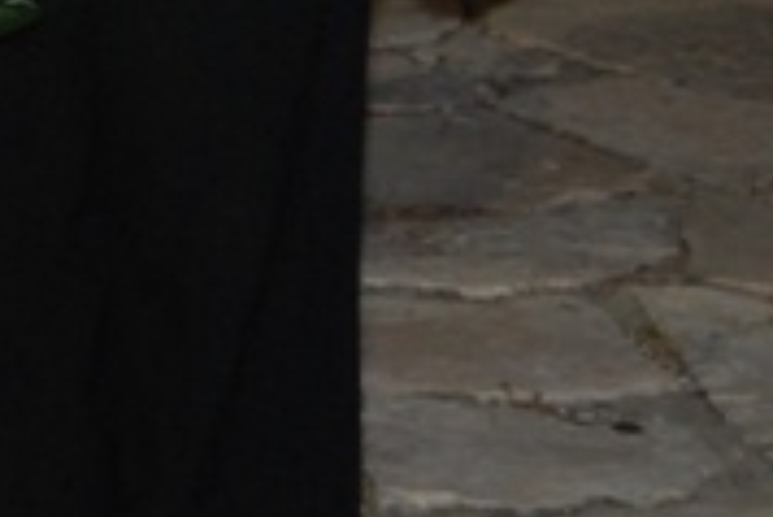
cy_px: -576
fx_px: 4642
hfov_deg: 9.3
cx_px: -337
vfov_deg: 6.2
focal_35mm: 216
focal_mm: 34
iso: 800
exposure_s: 1/60
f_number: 4.5
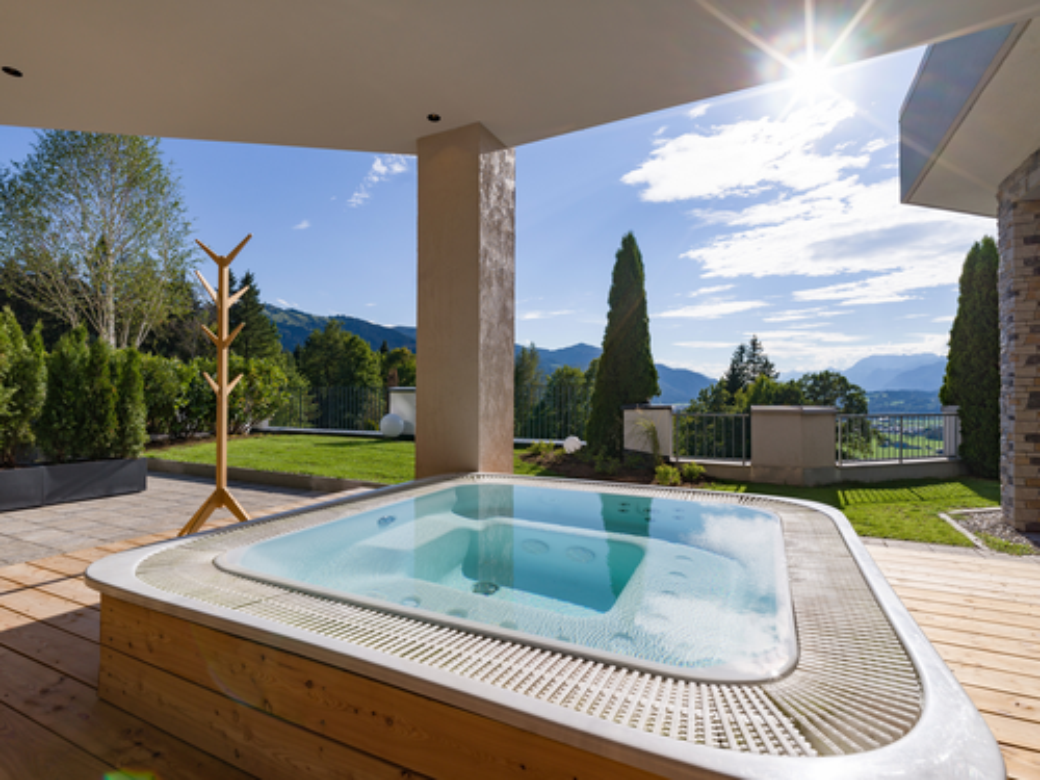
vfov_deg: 78.1
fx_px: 481
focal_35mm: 16
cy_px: 390
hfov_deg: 94.5
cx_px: 520
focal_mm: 21
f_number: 8
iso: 100
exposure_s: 1/500
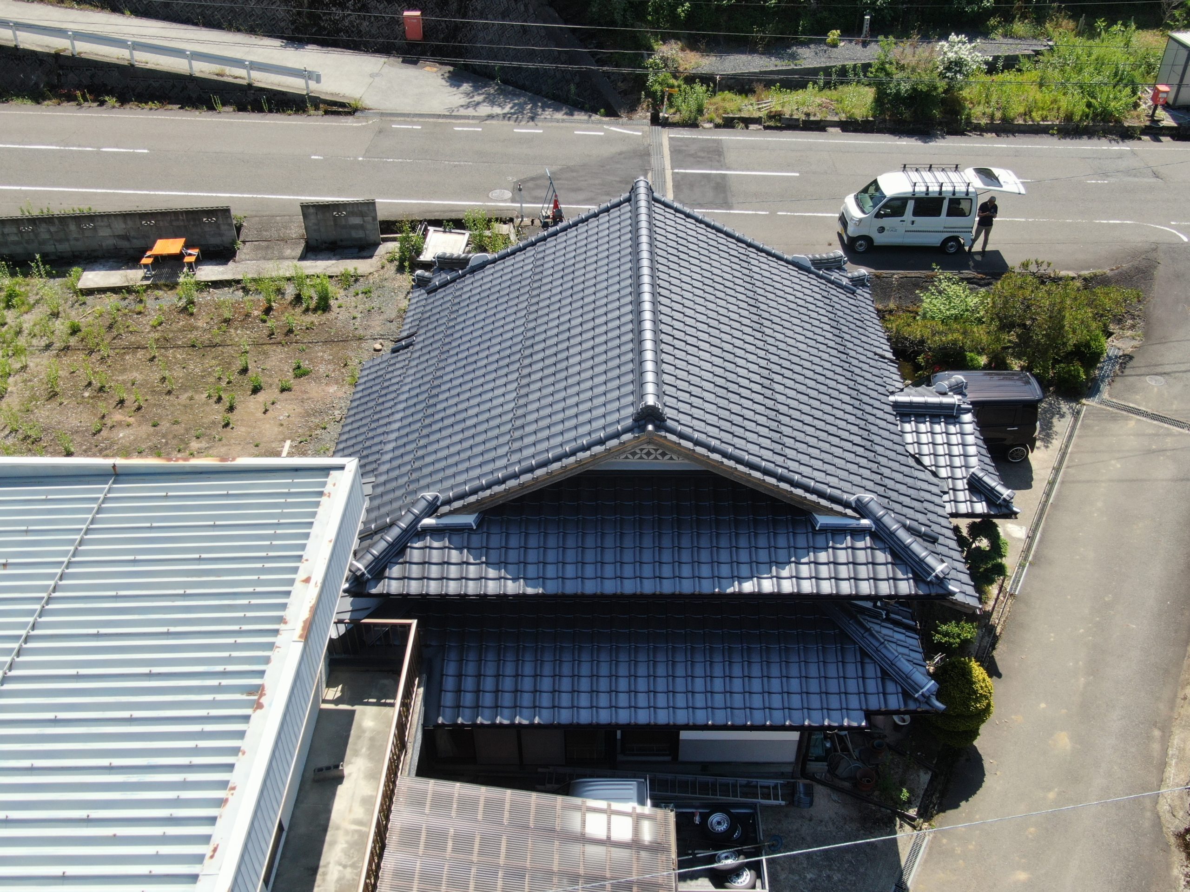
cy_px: 446
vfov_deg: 42.9
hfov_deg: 55.4
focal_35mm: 33
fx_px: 1134
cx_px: 595
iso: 100
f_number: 3.2
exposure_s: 1/640
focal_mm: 5.57
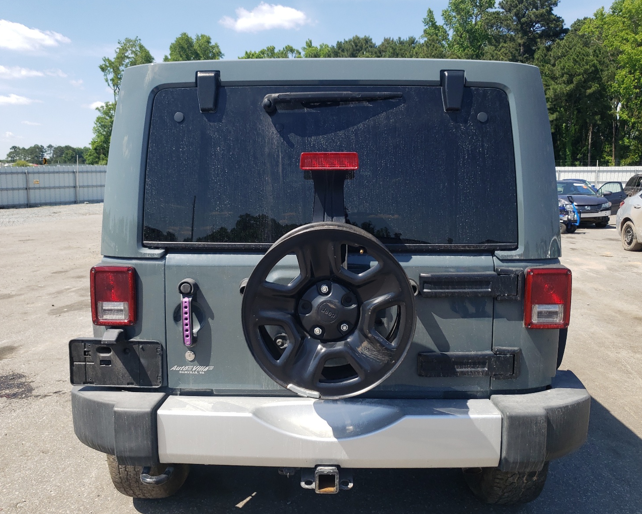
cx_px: 329
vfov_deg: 51.5
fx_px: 532
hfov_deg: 62.2
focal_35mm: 28
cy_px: 260
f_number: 1.5
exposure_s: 1/2000
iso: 50
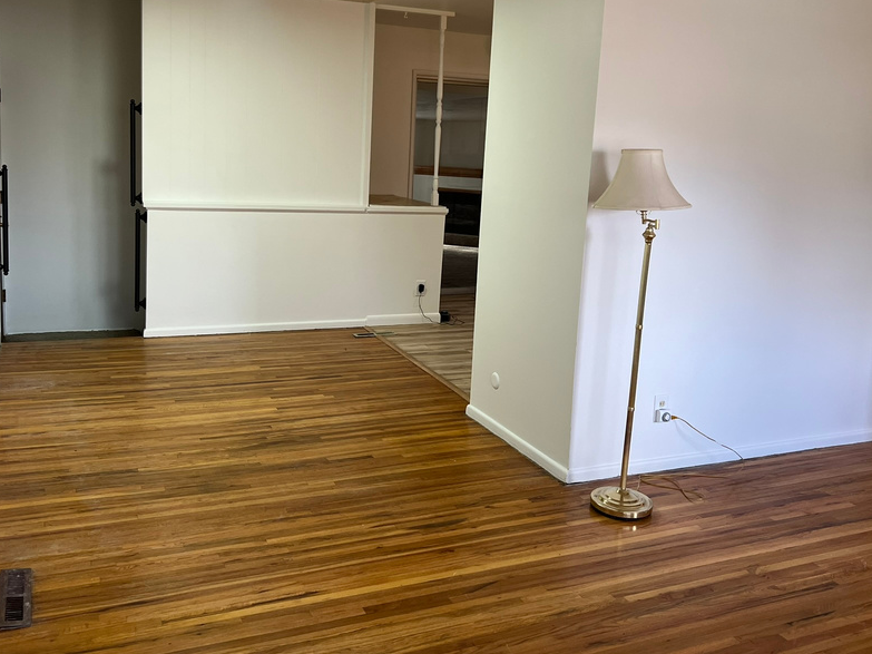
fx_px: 856
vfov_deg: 41.5
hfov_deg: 54.0
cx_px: 421
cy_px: 253
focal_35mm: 34
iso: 125
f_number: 1.5
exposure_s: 1/108
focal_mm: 5.7
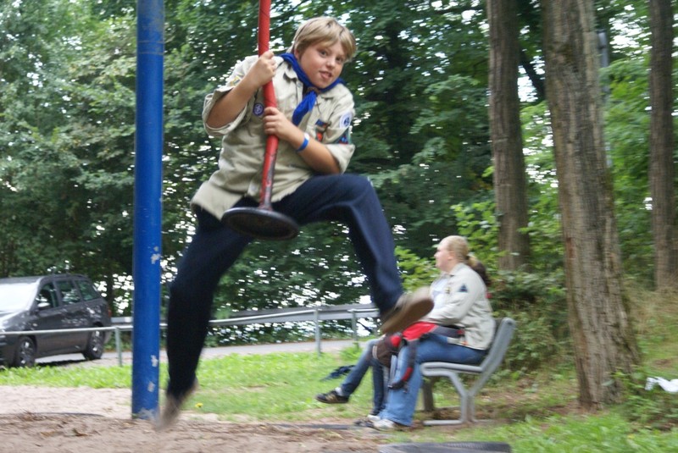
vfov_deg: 15.2
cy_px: 226
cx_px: 339
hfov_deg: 22.6
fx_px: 1696
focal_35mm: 90
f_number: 5.6
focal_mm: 60
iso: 800
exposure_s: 1/80
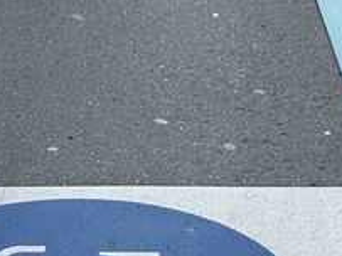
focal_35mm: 130
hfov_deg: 15.1
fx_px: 1284
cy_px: 466
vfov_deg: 10.7
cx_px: 96
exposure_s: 1/1198
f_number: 1.78
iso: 80
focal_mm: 6.86
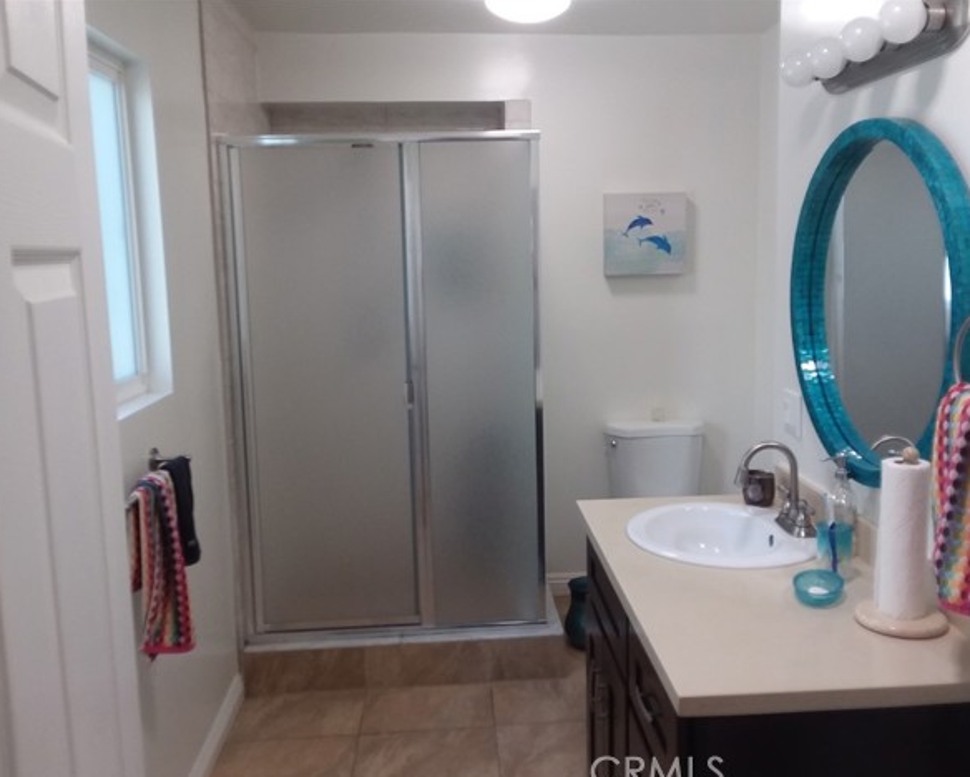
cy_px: 397
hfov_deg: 57.1
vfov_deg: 47.2
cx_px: 510
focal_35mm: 31
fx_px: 891
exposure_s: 1/30
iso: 40
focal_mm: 2.47
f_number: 1.9
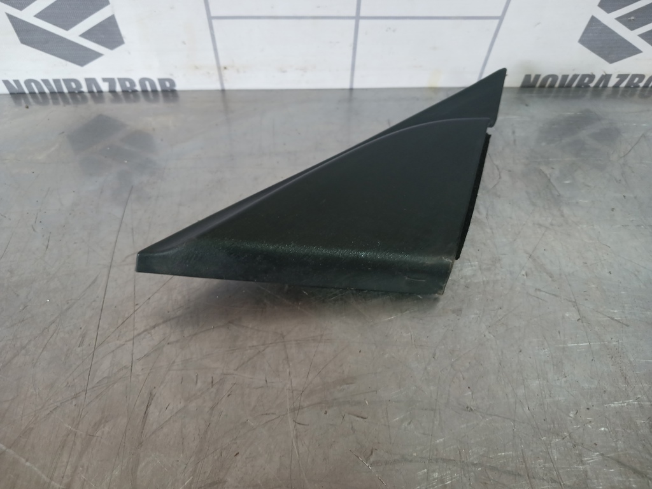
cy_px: 244
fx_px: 509
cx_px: 326
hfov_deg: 65.3
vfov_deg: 51.4
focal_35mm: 27
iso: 100
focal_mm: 4
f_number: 1.8
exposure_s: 1/50
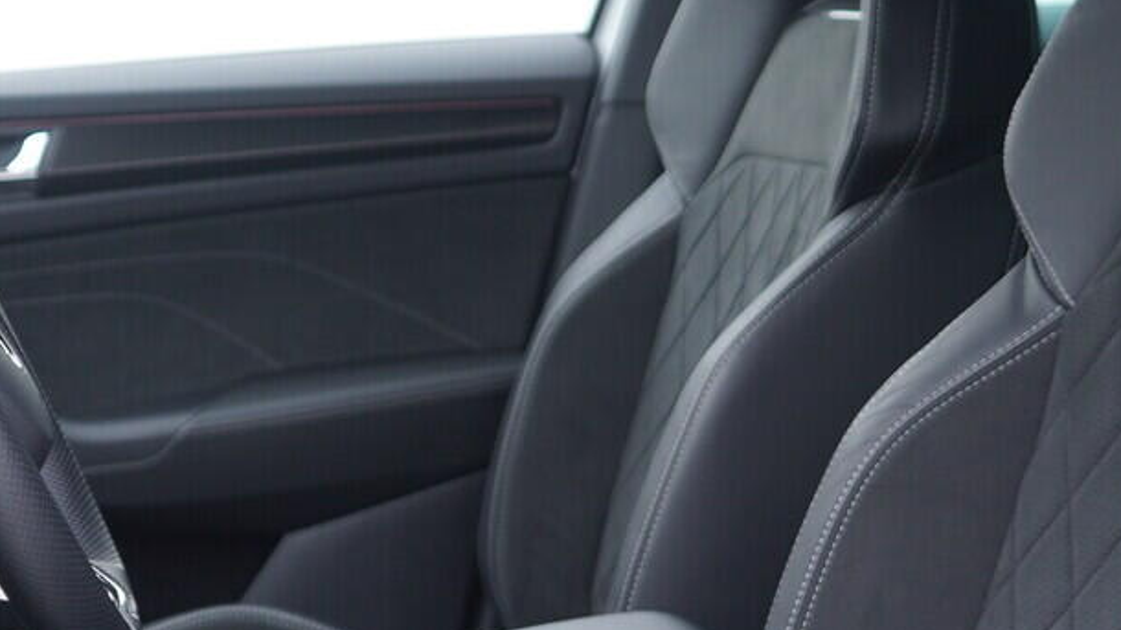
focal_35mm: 89
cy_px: 479
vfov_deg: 13.5
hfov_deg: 23.8
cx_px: 377
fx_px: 2645
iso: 200
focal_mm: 24
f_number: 2.8
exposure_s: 1/40
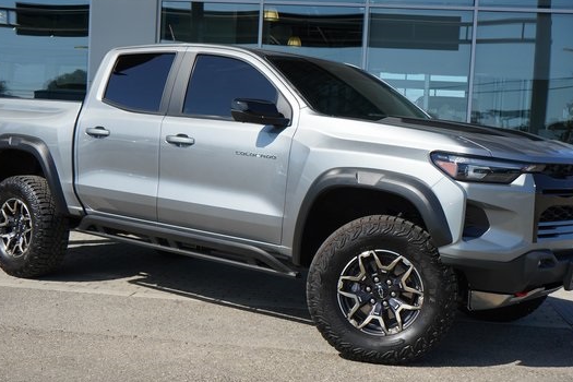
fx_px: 796
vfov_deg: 27.0
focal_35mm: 50
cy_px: 208
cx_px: 284
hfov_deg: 39.6
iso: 1000
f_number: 8
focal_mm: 41
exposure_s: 1/2000
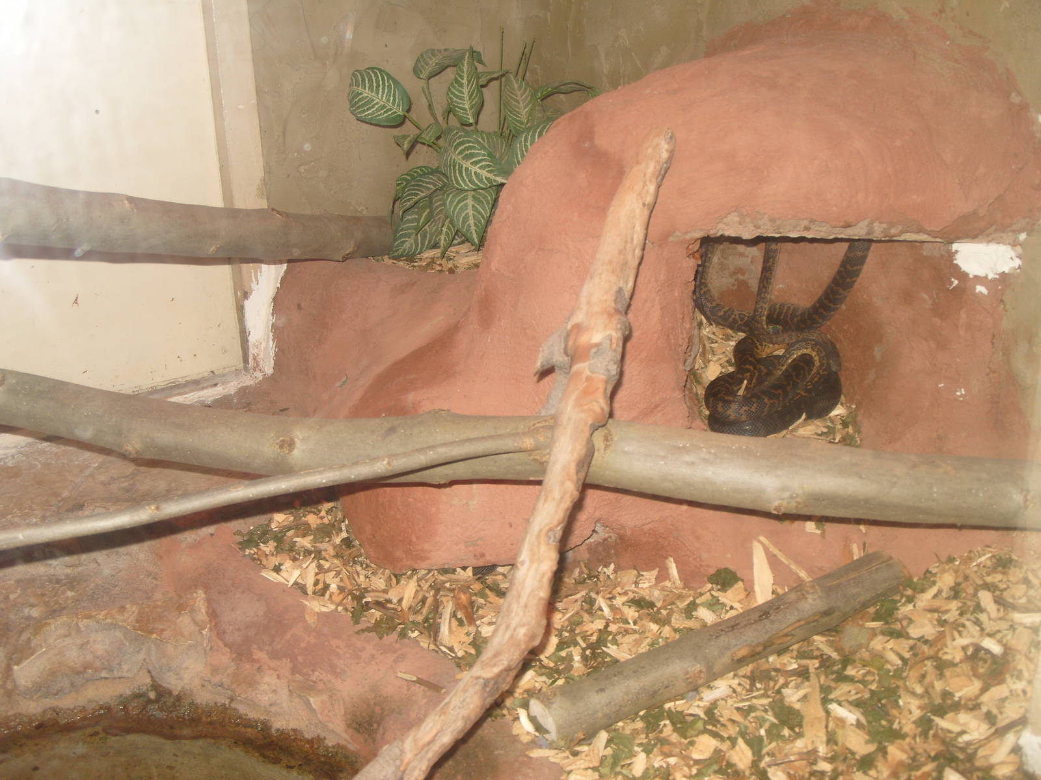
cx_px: 520
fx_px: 1053
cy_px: 390
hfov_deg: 52.6
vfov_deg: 40.7
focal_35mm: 35
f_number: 2.8
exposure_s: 1/45
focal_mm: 7.8
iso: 100
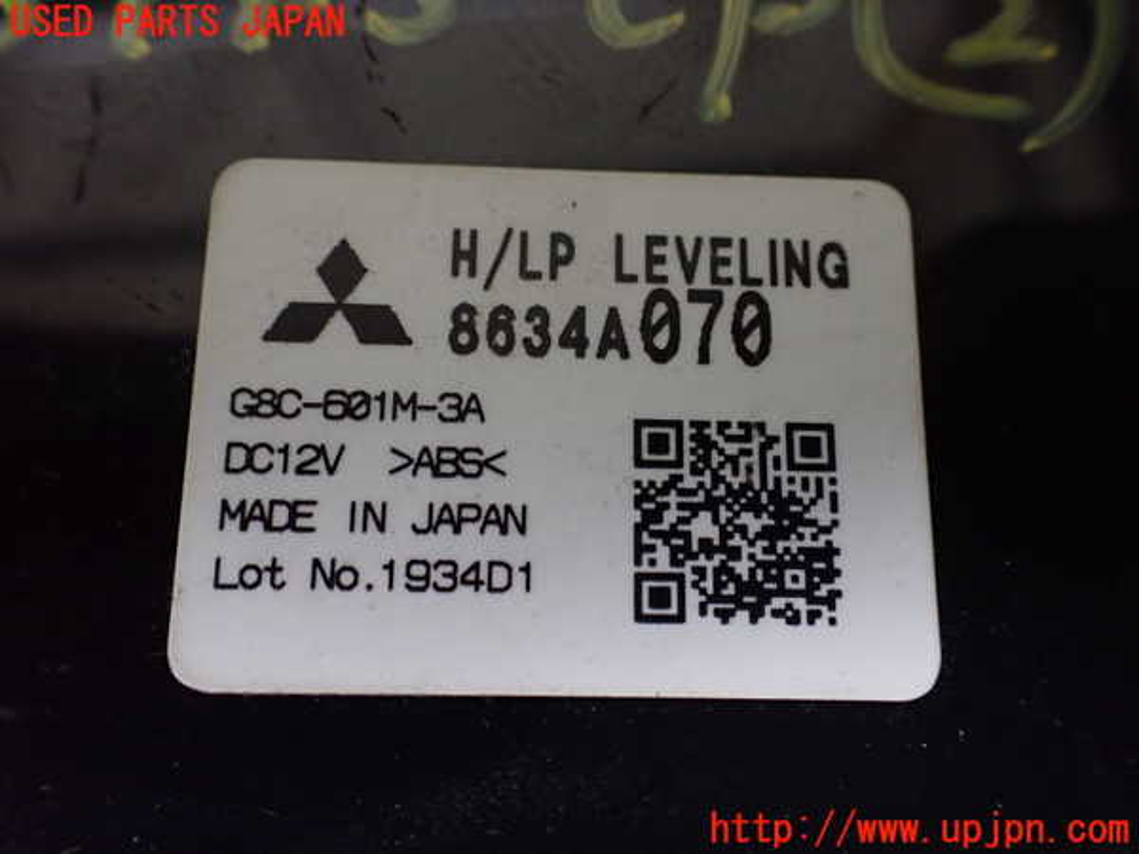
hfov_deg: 60.0
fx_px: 987
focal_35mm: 30
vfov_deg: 46.8
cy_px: 427
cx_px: 570
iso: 640
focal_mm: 5.4
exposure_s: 1/125
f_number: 2.3
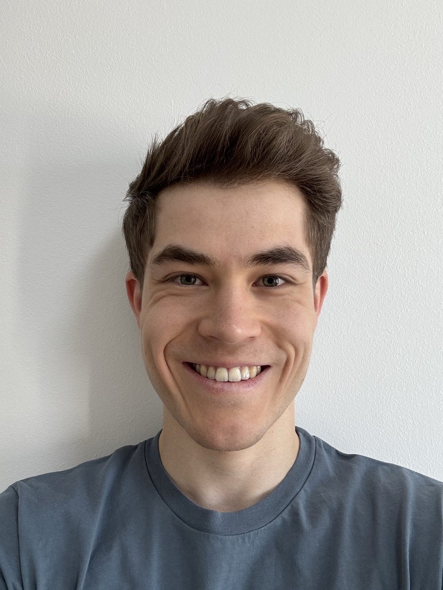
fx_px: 512
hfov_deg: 46.8
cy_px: 295
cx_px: 222
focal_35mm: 30
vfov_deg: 60.0
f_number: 1.9
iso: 80
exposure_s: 1/60
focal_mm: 2.69
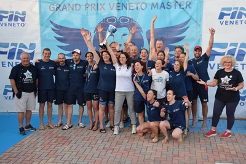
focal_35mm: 51
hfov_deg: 38.9
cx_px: 123
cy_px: 82
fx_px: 348
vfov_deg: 26.4
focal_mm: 34
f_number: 4.5
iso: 1400
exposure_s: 1/500
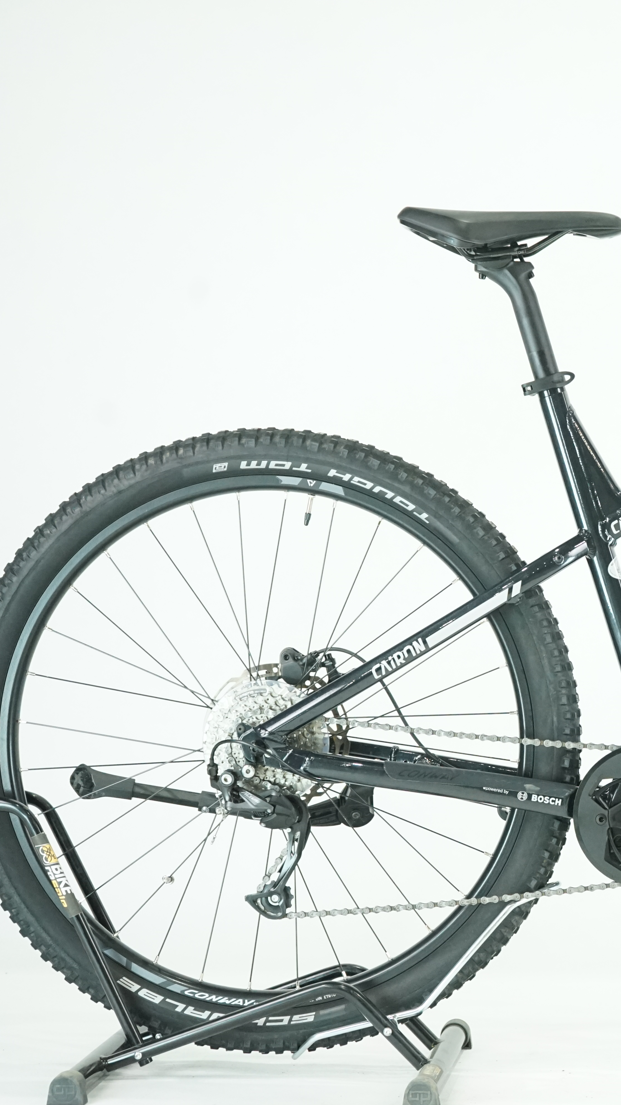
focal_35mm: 90
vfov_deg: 23.7
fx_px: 2635
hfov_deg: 13.0
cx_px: 783
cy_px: 552
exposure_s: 1/200
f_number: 5.6
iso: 3200
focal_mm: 57
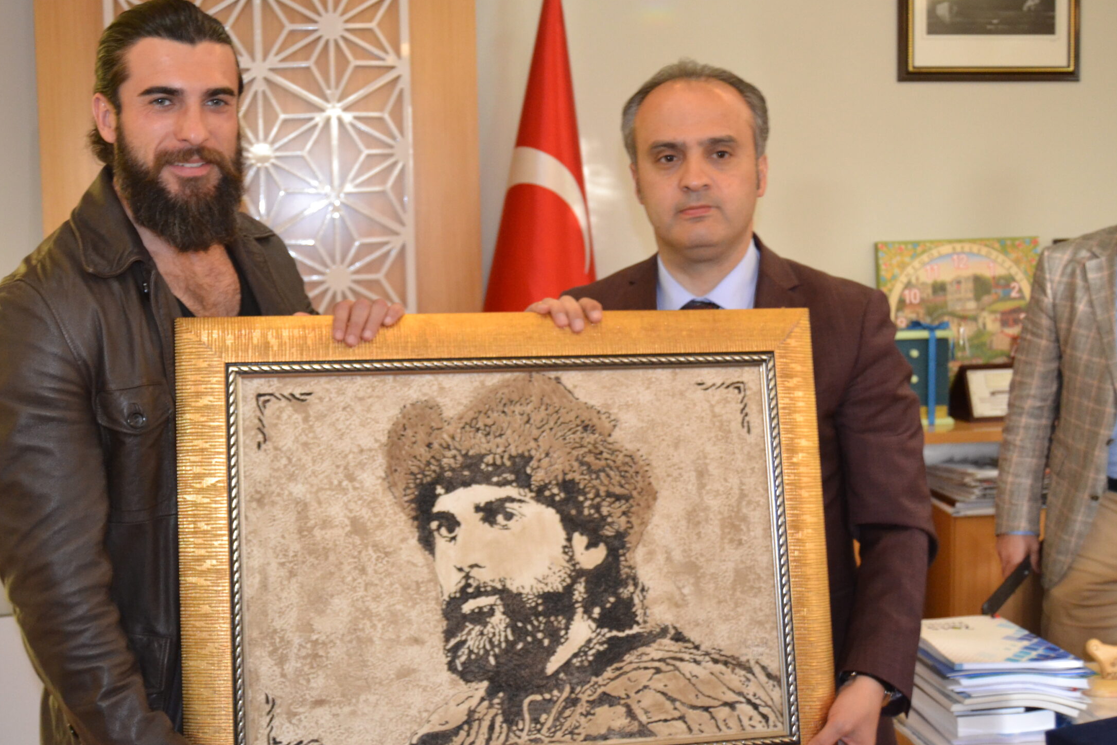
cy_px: 337
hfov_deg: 42.6
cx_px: 474
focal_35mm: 46
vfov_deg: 29.2
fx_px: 1427
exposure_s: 1/60
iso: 1600
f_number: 4
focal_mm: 26
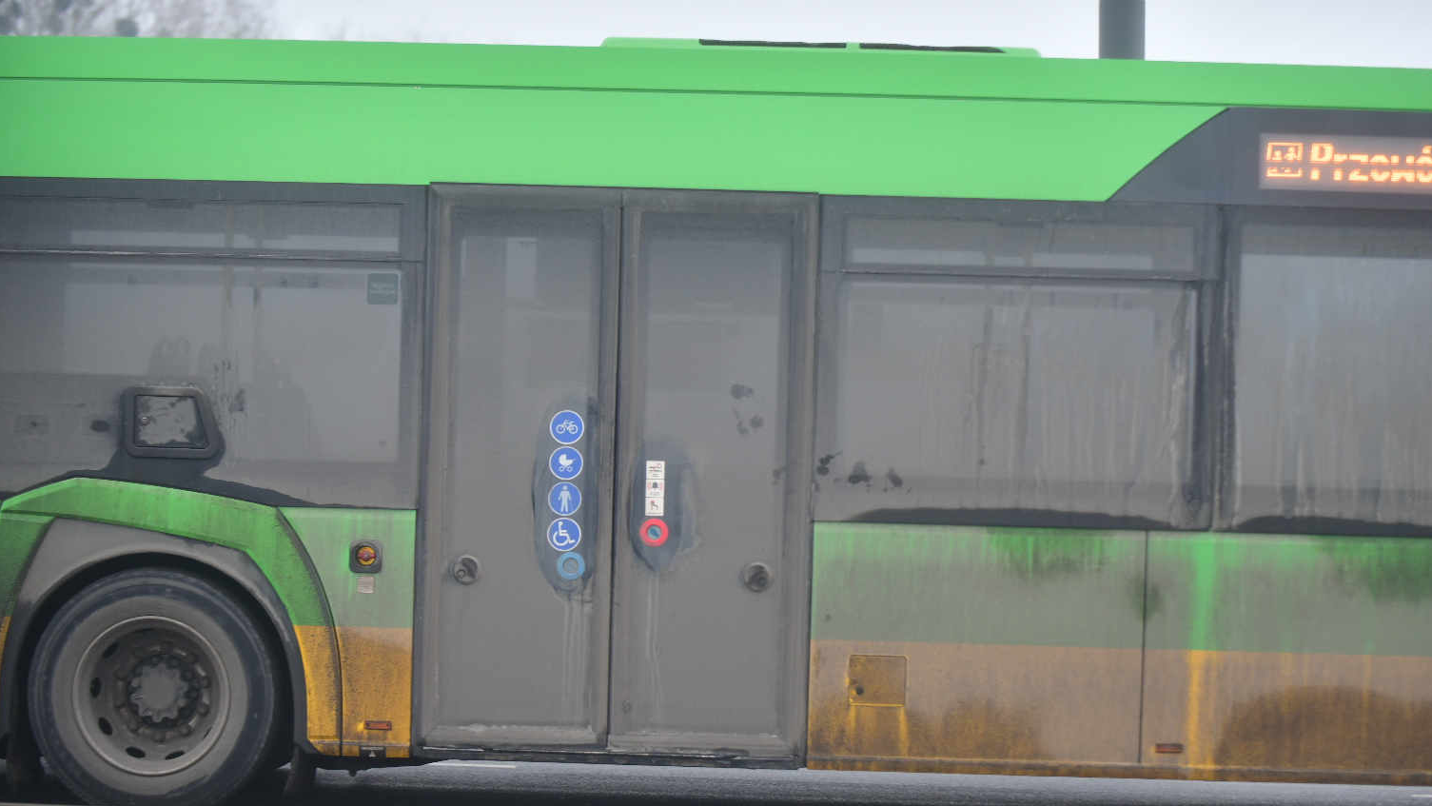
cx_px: 746
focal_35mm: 115
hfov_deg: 18.6
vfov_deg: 10.5
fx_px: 4367
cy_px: 476
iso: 360
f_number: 2.8
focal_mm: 102
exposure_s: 1/1000
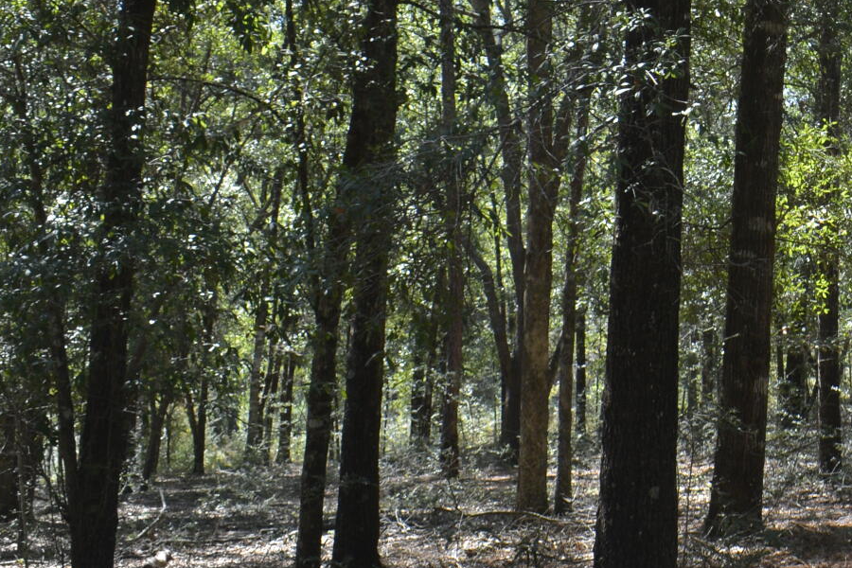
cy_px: 73
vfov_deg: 15.0
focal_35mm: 90
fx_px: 2130
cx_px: 1019
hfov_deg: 21.1
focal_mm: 18
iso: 200
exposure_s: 1/125
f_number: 5.6
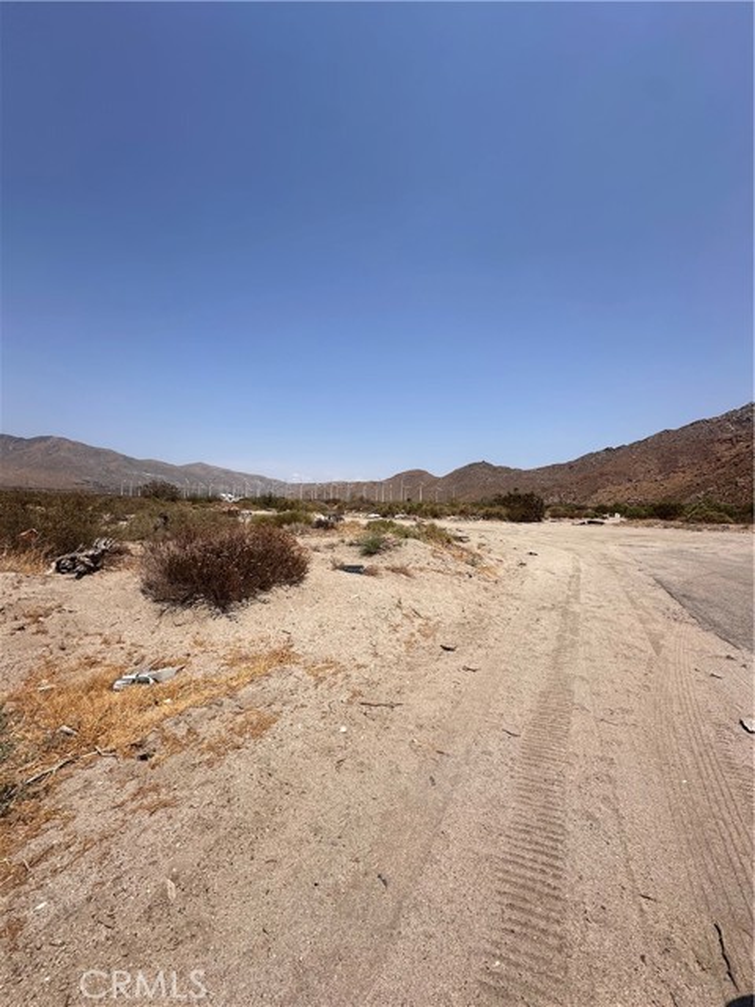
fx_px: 407
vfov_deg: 102.1
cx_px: 378
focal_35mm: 14
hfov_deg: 85.7
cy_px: 504
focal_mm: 2.22
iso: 50
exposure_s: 1/4464
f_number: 2.2
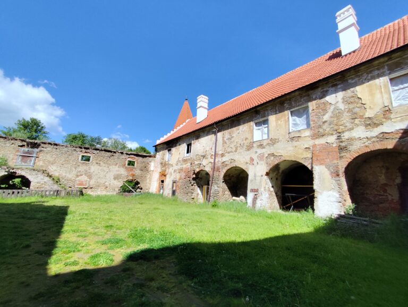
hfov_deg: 94.5
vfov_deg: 78.2
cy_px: 154
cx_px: 204
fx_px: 189
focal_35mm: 16
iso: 50
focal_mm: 1.65
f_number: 2.2
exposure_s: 1/1748
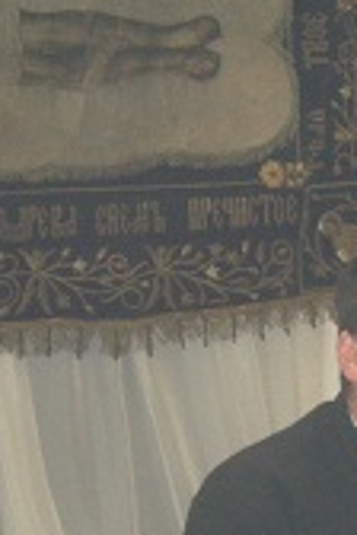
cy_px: 406
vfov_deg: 14.1
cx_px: 290
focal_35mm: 145
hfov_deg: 9.4
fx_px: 2157
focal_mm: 8.8
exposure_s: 1/60
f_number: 3.8
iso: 334
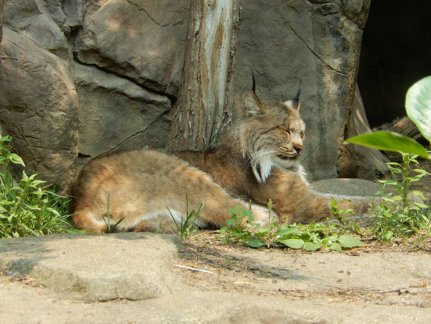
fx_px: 1668
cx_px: 216
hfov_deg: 14.7
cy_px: 162
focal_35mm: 134
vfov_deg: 11.1
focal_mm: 24.1
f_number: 5.6
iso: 125
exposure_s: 1/80
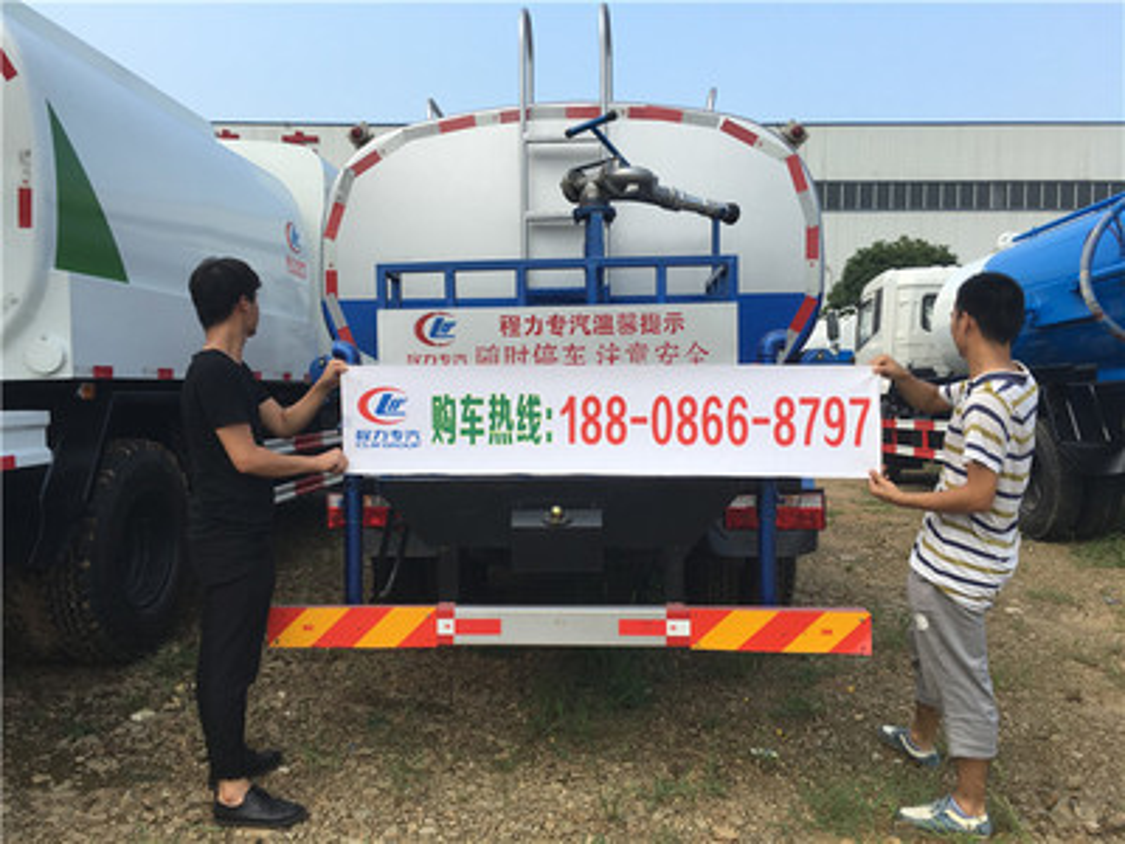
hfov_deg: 61.7
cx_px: 562
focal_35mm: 29
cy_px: 422
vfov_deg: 48.2
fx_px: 942
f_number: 2.2
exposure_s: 1/432
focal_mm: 4.15
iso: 25
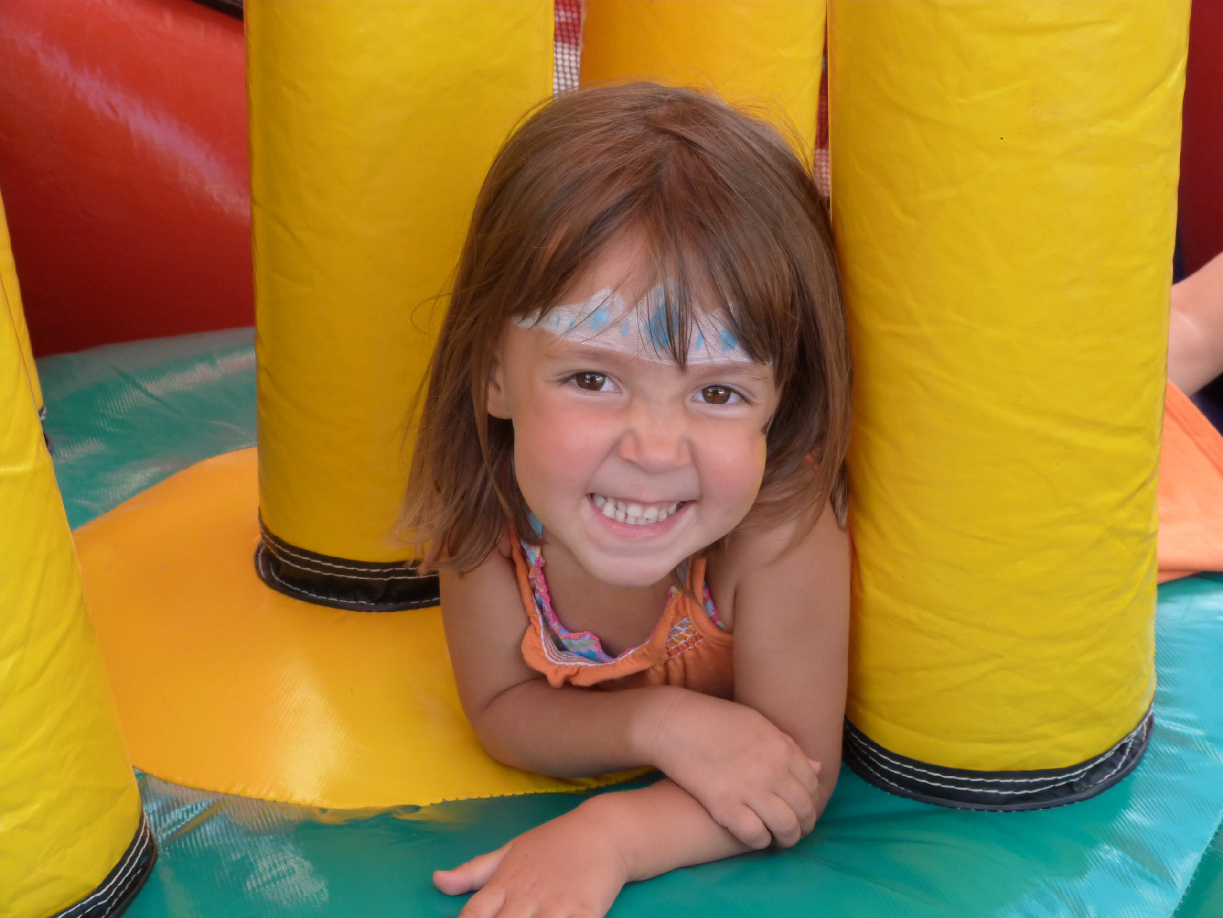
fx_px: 2473
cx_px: 612
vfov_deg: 21.0
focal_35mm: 70
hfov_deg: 27.8
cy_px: 459
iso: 200
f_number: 4
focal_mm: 12.6
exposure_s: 1/250
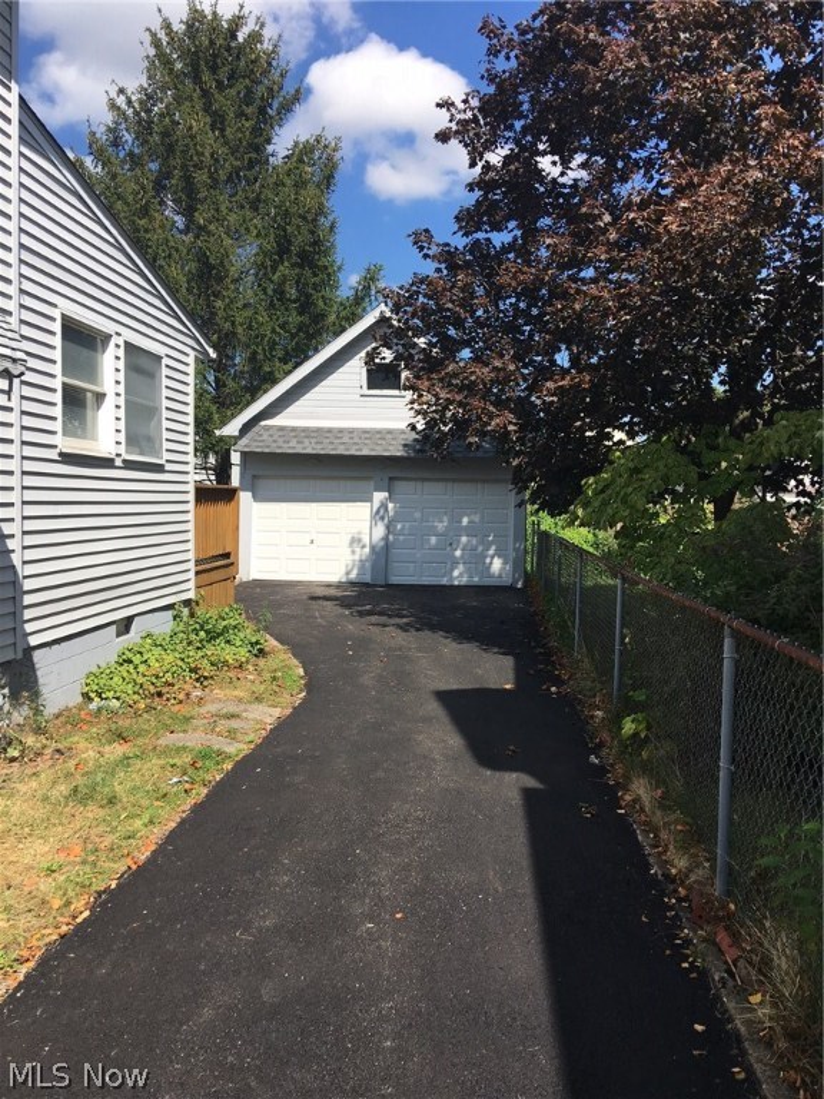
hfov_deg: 48.2
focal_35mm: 29
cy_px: 550
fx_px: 920
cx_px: 412
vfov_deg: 61.7
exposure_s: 1/1304
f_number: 2.2
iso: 25
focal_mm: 4.15
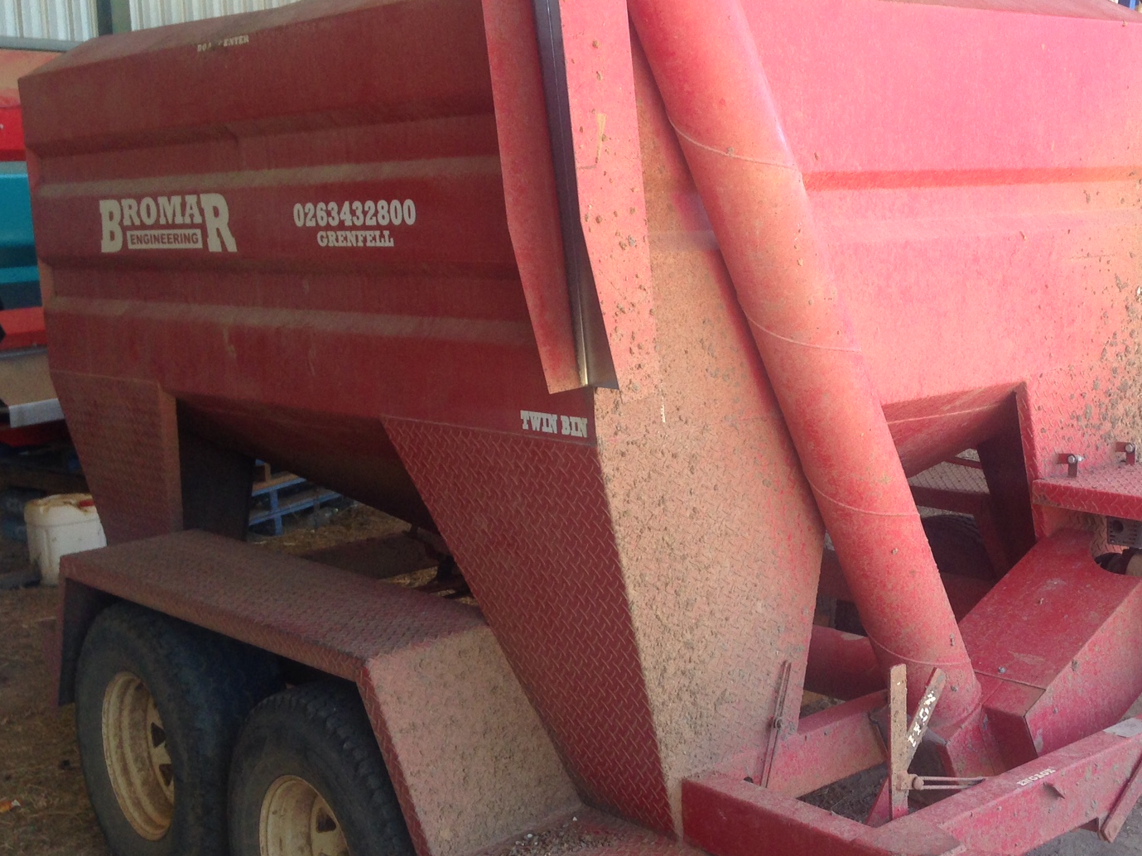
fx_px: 1616
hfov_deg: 38.3
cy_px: 440
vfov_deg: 29.7
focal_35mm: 49
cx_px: 802
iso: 80
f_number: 2.4
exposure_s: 1/120
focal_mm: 4.12
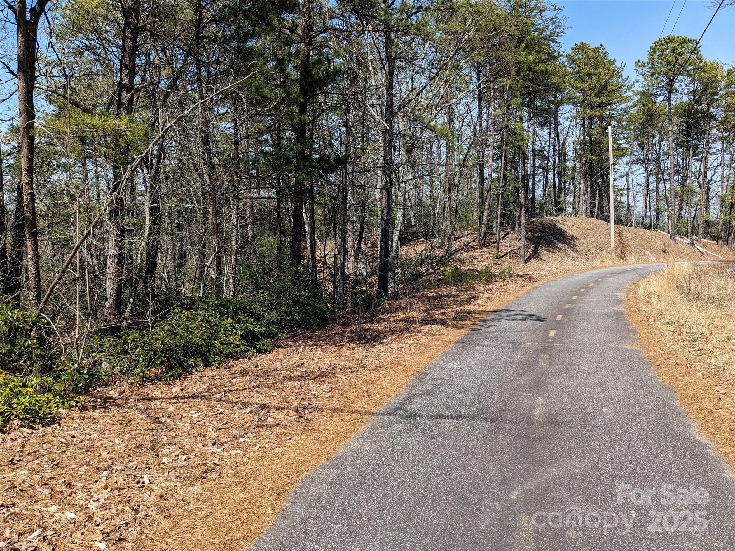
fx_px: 573
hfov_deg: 65.3
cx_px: 368
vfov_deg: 51.4
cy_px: 276
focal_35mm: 27
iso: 56
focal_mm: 4.38
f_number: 1.73
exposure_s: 1/2128
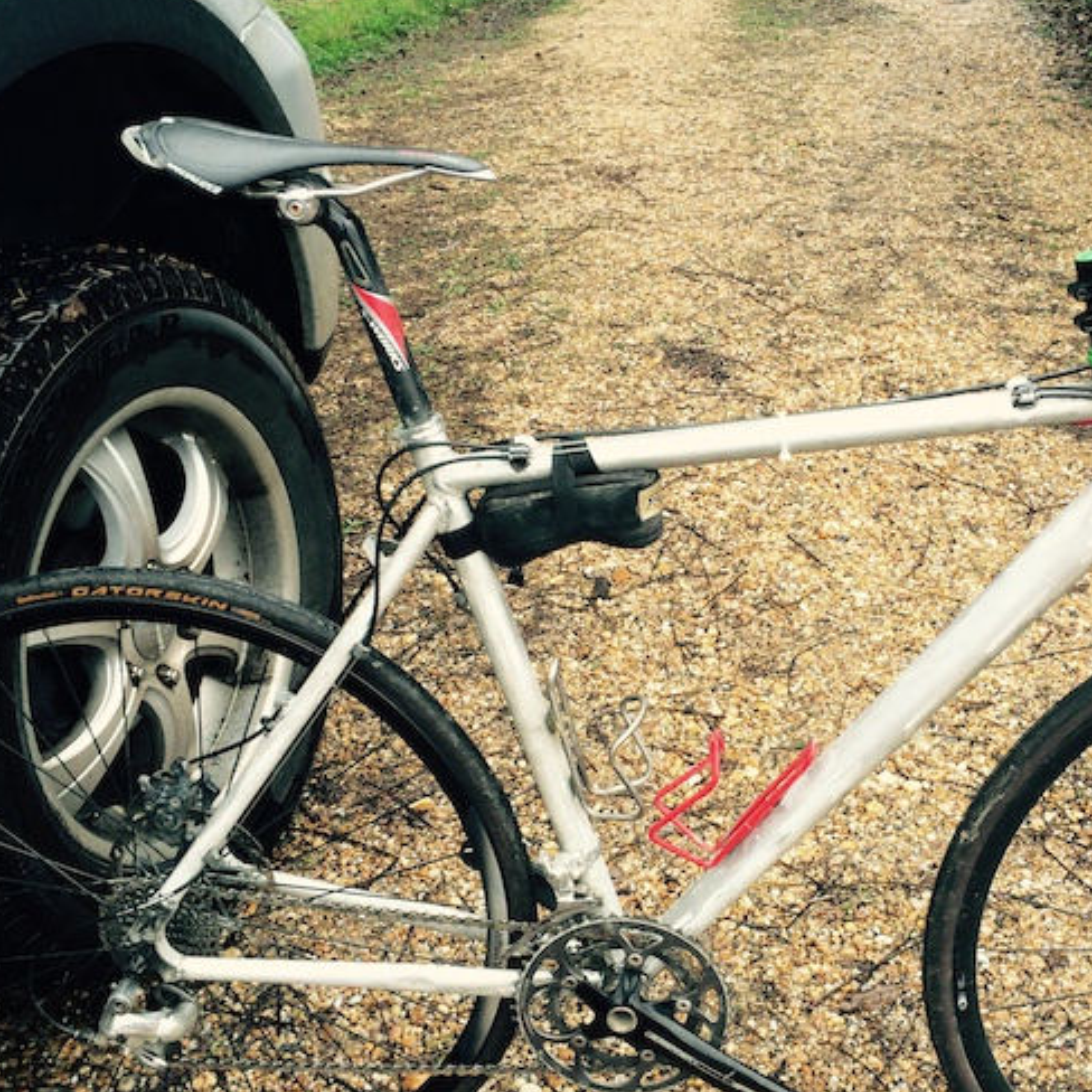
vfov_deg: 39.9
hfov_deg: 39.7
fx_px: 1499
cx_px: 703
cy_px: 620
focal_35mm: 42
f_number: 2.2
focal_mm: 4.15
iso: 64
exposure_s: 1/120
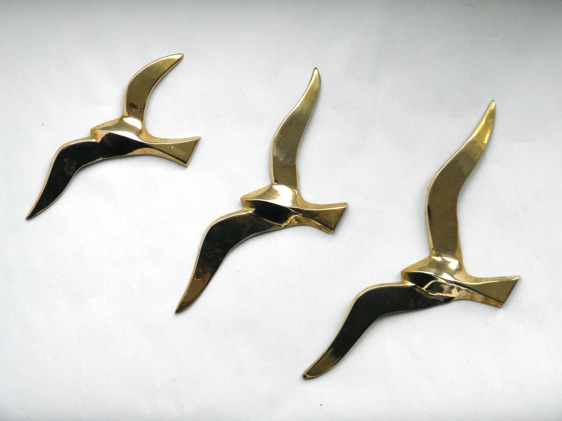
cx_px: 281
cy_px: 210
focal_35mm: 80
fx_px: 1299
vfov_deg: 18.4
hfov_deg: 24.4
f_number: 4.4
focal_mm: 14.3
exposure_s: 1/60
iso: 100
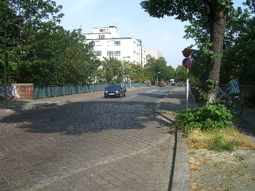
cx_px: 128
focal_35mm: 38
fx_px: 280
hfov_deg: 49.0
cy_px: 96
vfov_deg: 37.7
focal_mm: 7.9
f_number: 4
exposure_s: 1/500
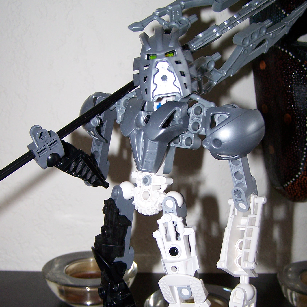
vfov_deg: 30.5
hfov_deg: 30.6
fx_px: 562
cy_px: 179
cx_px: 161
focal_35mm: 56
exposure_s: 1/60
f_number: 2.8
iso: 80
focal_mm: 6.3
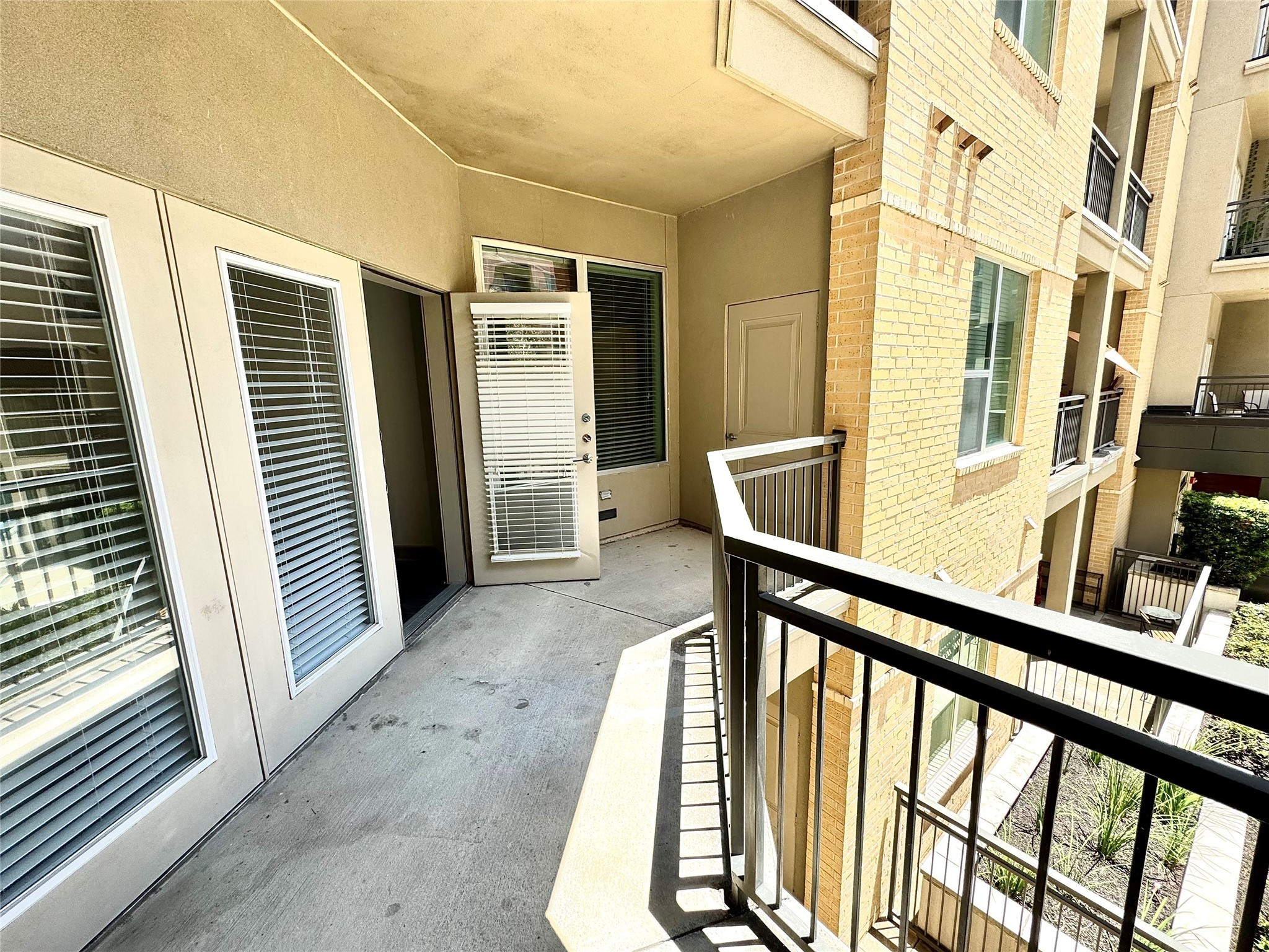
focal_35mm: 14
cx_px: 634
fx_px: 513
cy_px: 476
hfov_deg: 102.1
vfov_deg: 85.7
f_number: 2.2
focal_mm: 2.22
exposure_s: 1/428
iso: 40
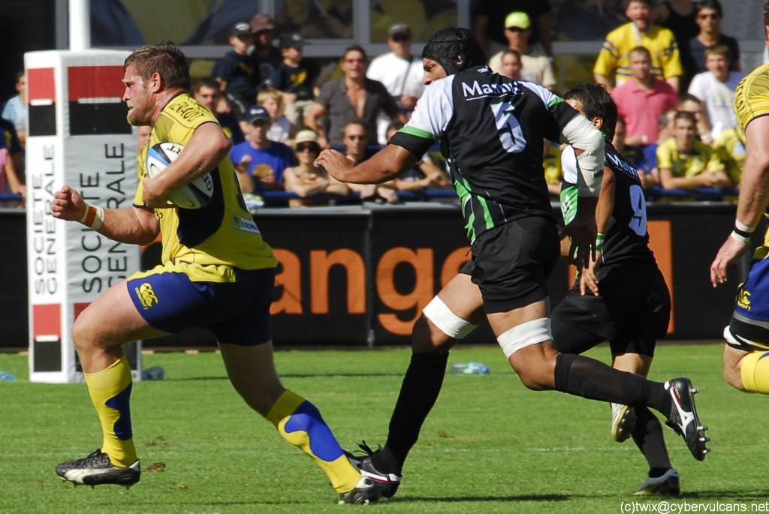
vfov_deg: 4.6
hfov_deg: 6.9
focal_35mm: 300
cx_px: 384
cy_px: 257
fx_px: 6415
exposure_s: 1/800
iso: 200
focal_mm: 200
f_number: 5
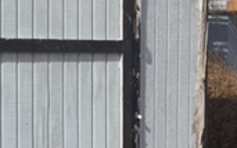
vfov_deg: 11.4
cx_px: -33
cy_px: 94
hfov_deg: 17.4
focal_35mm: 115
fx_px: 743
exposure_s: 1/3049
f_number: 2.2
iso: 32
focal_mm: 4.15
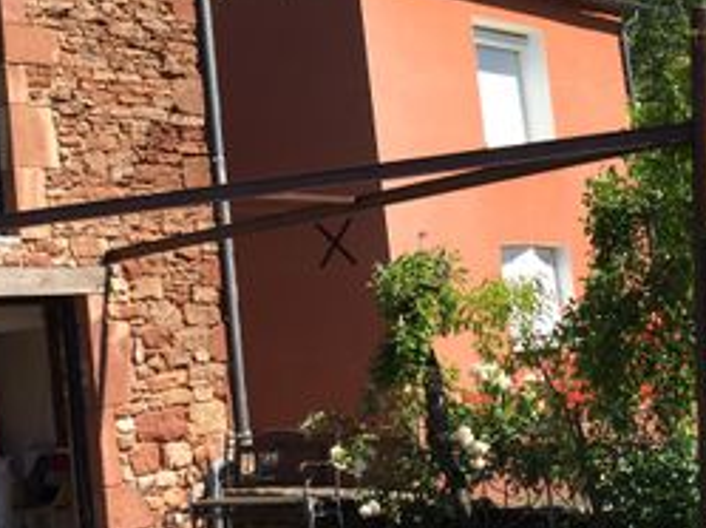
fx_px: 1426
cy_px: 145
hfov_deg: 27.6
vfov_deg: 20.8
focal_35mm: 70
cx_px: 221
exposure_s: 1/1068
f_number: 2.2
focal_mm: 4.15
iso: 32
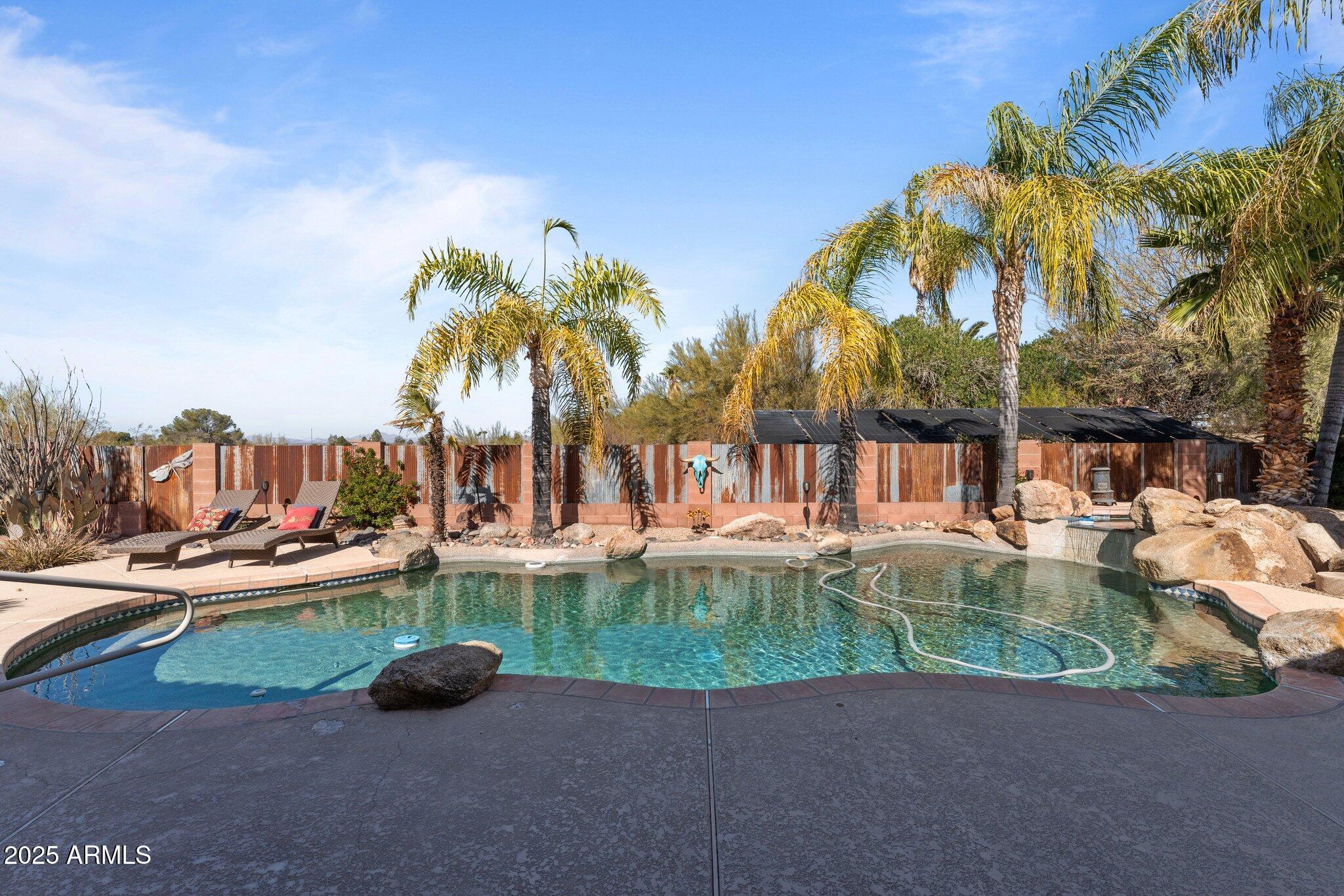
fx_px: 590
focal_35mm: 16
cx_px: 672
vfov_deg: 74.4
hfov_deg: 97.5
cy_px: 448
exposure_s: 1/1600
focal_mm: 15.8
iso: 500
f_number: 8
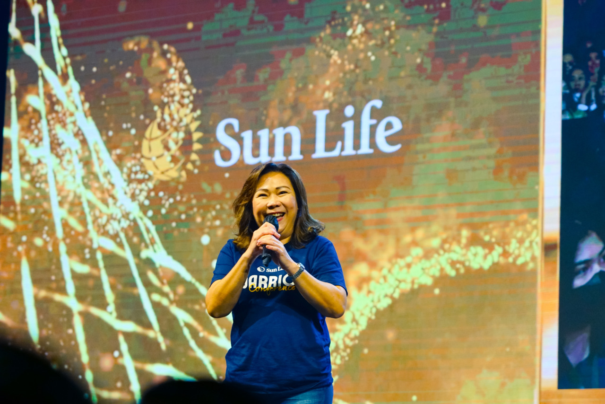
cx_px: 302
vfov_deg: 8.7
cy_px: 202
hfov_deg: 13.1
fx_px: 2639
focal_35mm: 157
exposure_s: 1/320
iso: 1250
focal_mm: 105
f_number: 4.5
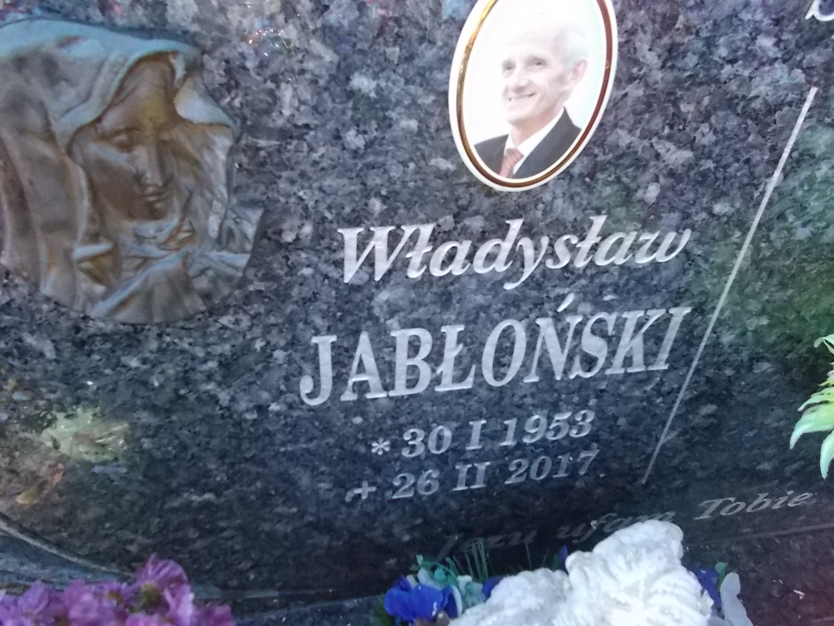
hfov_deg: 67.3
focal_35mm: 26
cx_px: 417
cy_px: 313
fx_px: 626
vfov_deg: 53.1
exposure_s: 1/250
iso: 400
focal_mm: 4.6
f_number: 3.2
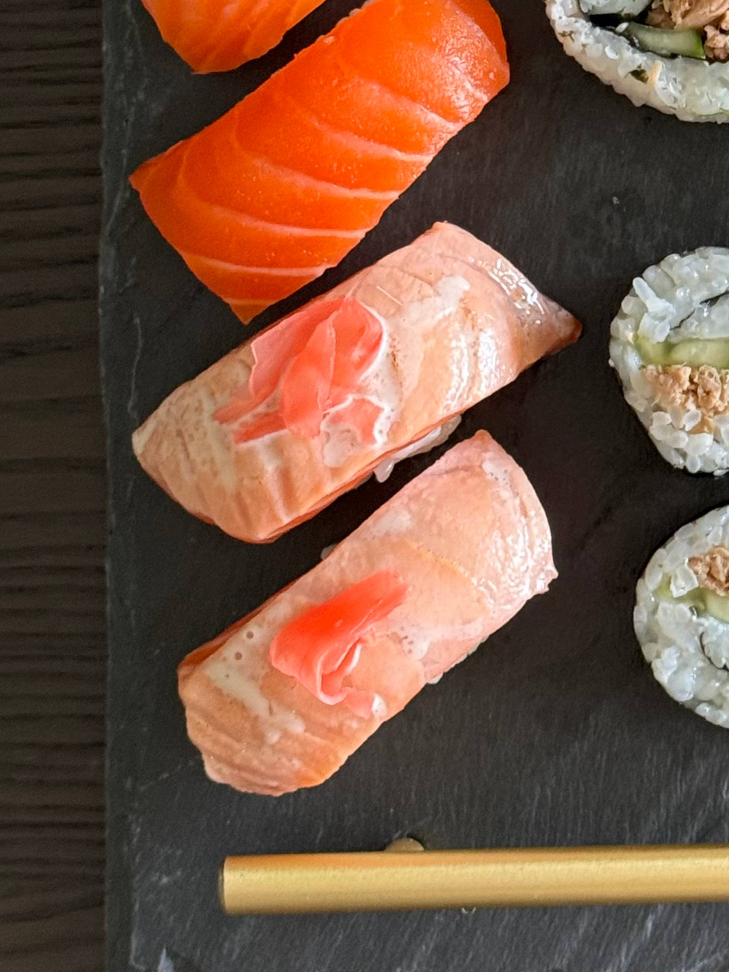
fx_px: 1347
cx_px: 364
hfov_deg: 30.3
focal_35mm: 48
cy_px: 486
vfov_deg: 39.6
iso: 100
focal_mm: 6.86
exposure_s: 1/50
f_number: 1.78
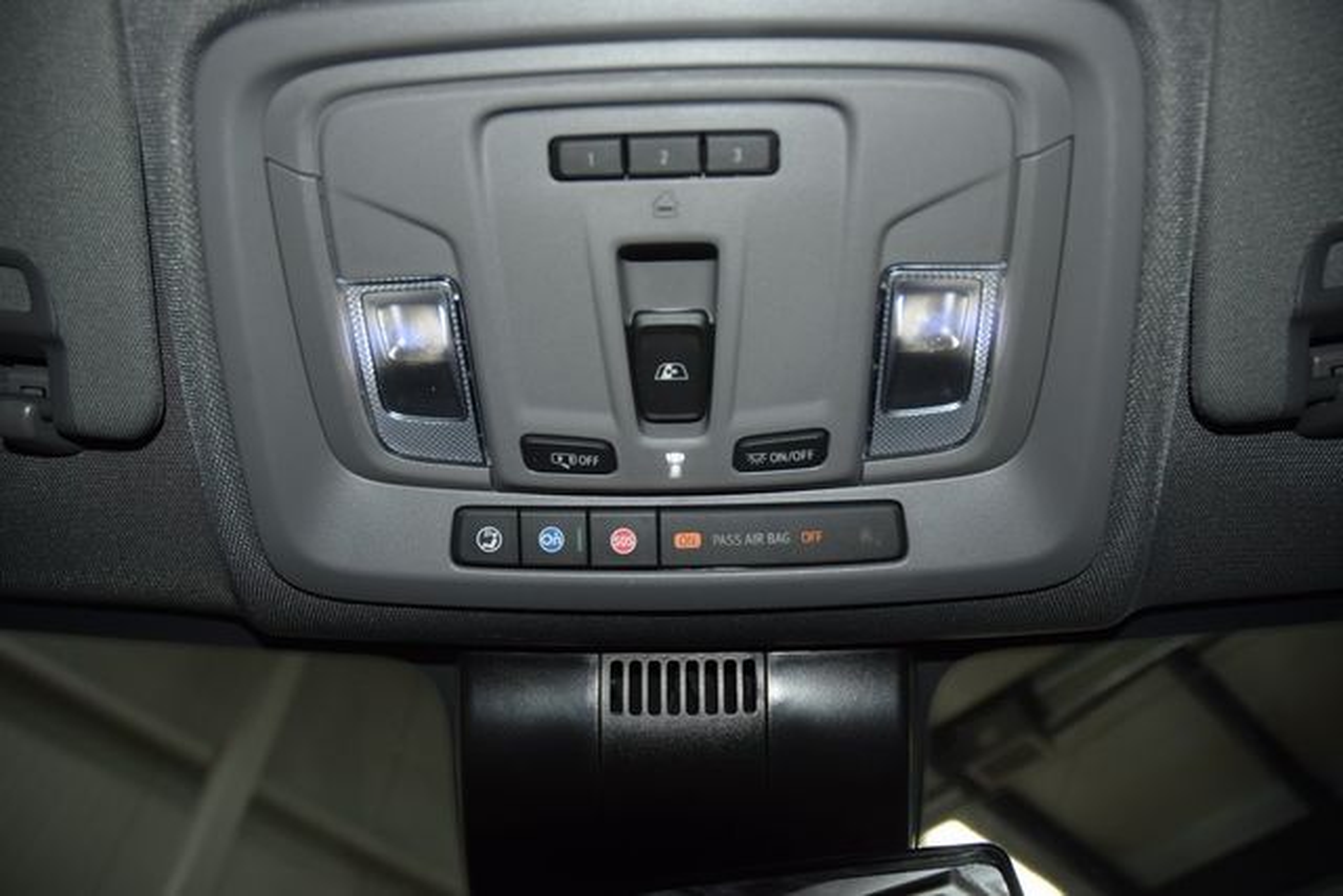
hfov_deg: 67.4
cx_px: 672
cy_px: 448
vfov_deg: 48.0
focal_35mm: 27
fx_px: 1007
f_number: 3.5
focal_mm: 18
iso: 360
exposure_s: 1/125
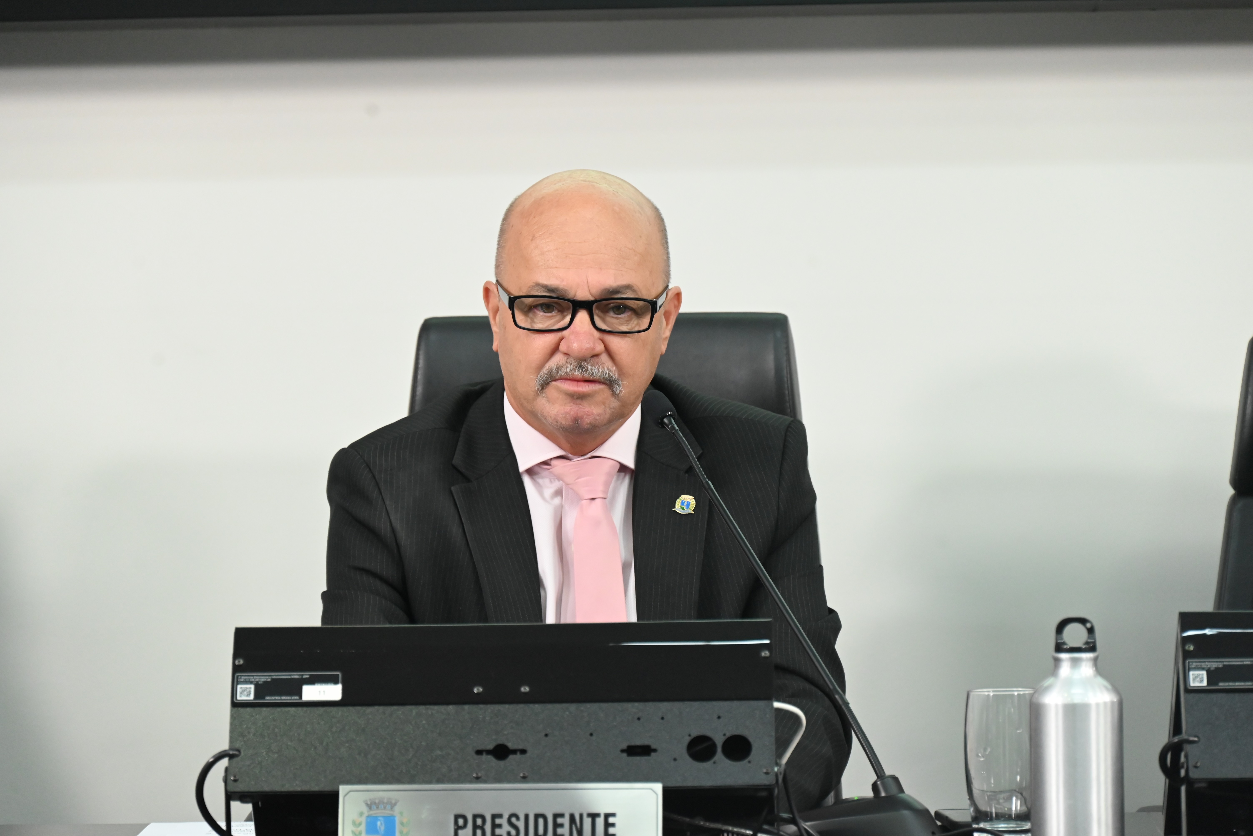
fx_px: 5048
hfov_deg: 14.1
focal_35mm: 145
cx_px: 626
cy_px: 418
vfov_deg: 9.5
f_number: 6.3
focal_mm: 145
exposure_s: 1/160
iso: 3200
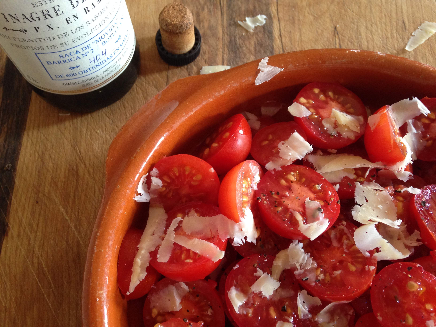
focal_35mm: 33
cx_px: 218
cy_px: 164
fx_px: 416
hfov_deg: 55.4
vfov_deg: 42.9
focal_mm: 4.12
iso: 160
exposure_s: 1/20
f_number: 2.4
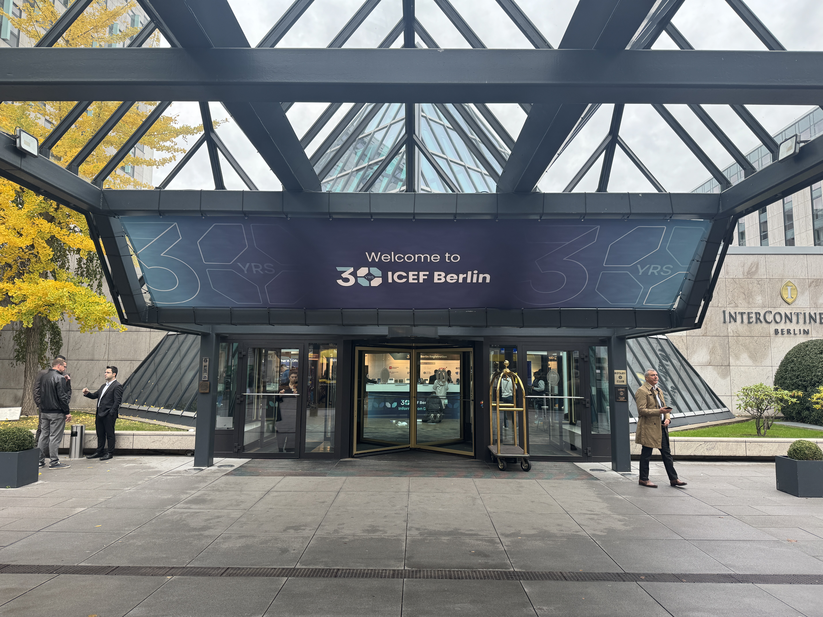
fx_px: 571
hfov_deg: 71.6
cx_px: 412
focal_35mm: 24
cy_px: 308
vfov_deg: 56.8
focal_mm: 6.76
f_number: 1.78
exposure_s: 1/166
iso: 80
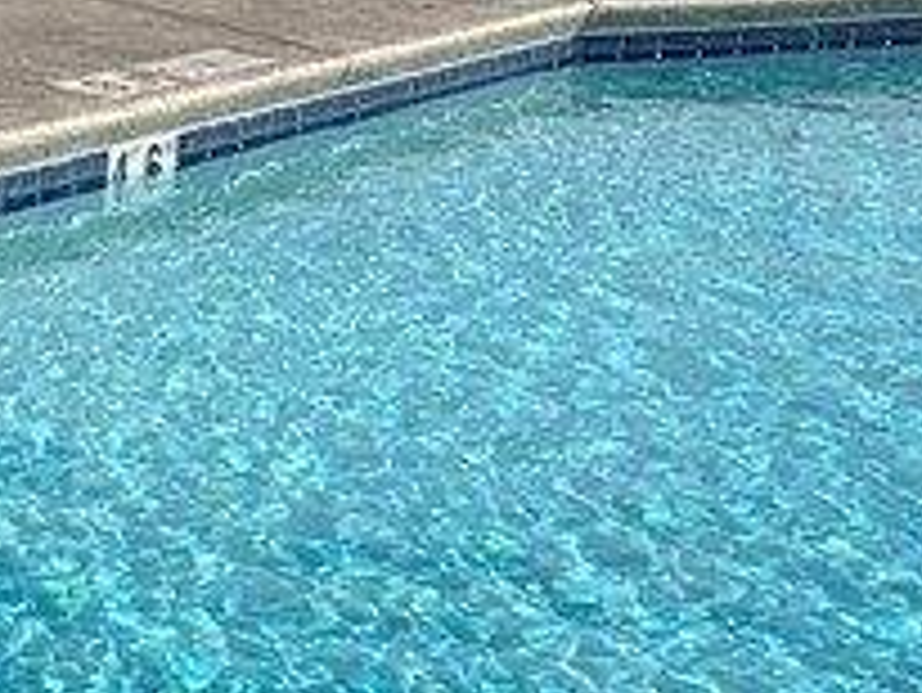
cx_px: -895
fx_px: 3465
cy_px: -18
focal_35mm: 130
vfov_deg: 11.3
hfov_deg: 13.2
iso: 25
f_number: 1.8
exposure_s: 1/4274
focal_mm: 4.25
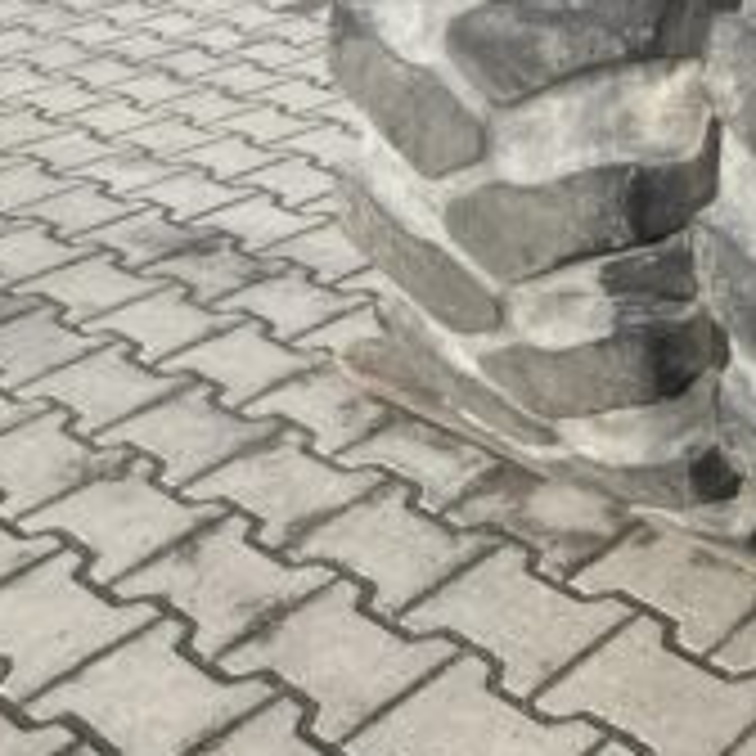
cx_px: 842
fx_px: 1458
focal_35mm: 59
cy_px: 133
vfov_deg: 28.4
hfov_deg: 26.6
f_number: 1.8
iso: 32
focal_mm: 4.25
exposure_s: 1/1585
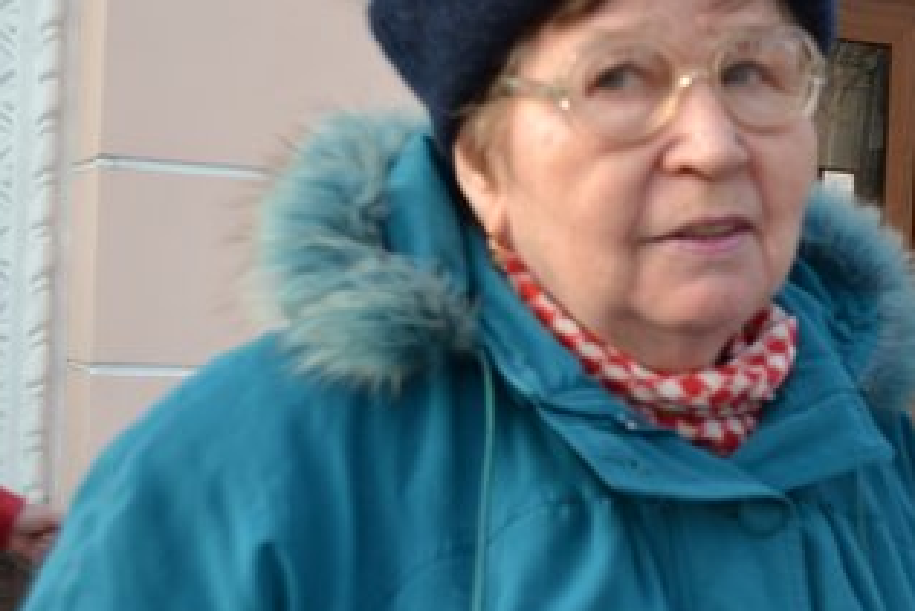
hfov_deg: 26.2
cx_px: 924
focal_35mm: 73
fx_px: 1856
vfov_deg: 18.7
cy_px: 381
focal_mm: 24
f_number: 5.6
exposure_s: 1/125
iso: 250
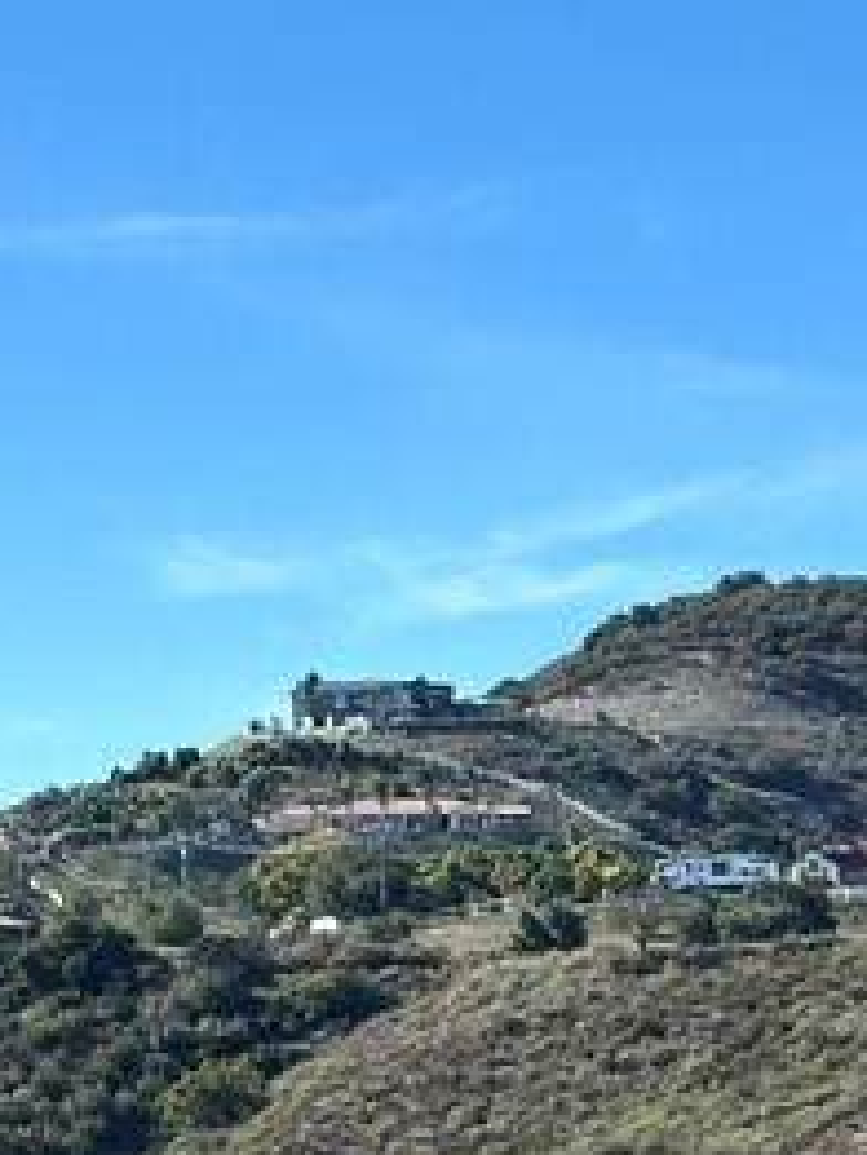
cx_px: 947
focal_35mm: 188
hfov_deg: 7.9
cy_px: 1841
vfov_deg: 10.1
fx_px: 6273
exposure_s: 1/2410
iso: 64
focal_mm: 6.86
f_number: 1.78
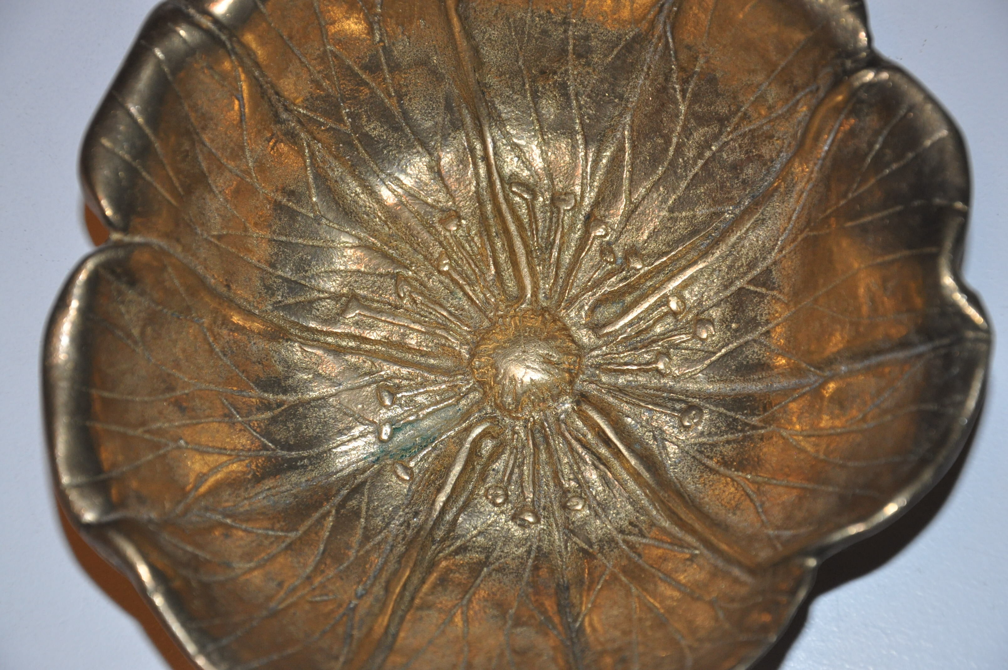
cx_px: 504
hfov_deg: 20.6
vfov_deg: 13.8
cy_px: 335
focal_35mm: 99
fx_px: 2769
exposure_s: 1/60
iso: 800
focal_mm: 66
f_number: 5.3
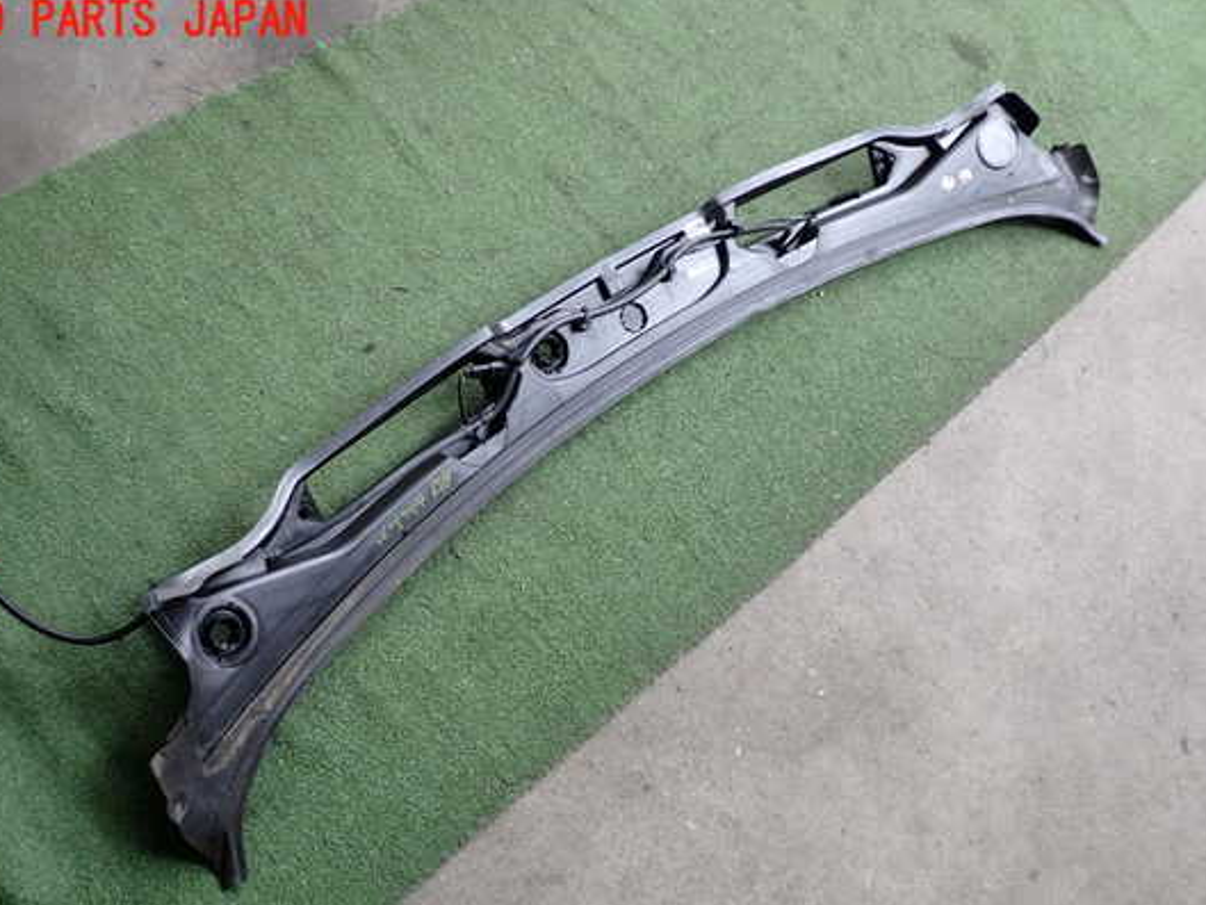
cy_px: 506
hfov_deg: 53.9
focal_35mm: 34
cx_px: 577
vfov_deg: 41.7
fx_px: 1185
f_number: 2.3
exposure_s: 1/100
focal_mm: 5.4
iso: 200
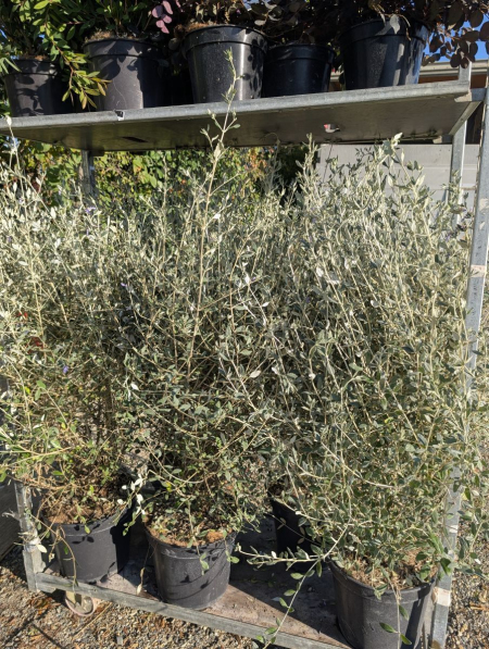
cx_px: 244
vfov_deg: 71.5
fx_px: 451
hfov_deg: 57.0
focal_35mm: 24
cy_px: 324
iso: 20
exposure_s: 1/443
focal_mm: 6.9
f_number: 1.68
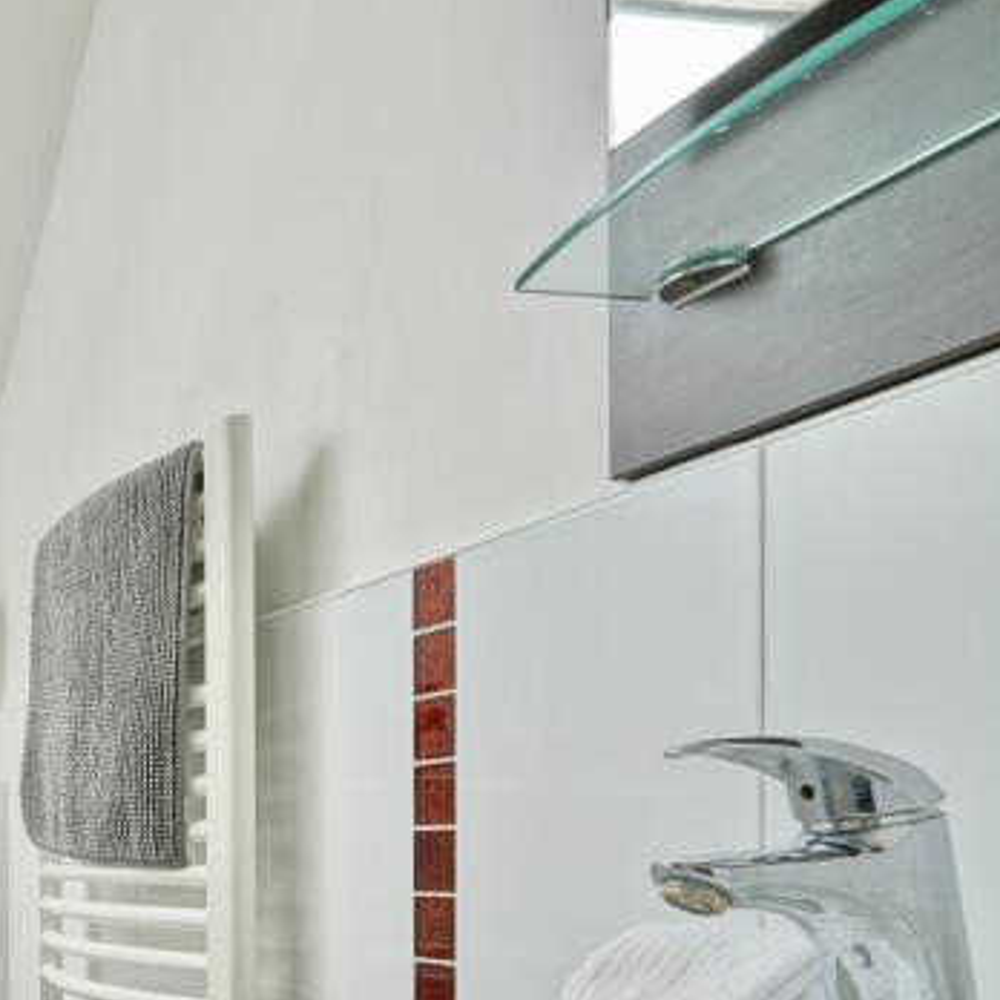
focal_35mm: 35
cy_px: 835
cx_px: -256
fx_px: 1144
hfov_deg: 35.1
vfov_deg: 44.3
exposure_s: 1/3
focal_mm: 14
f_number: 13
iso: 80
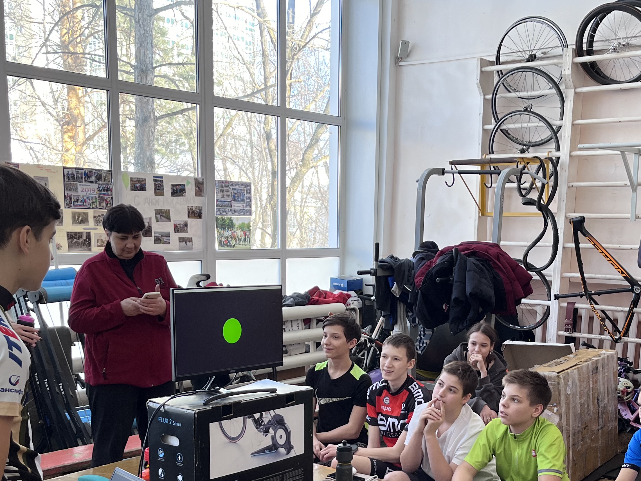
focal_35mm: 46
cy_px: 372
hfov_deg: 41.1
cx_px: 381
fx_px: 852
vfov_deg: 30.9
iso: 100
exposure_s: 1/121
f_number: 1.6
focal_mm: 5.1
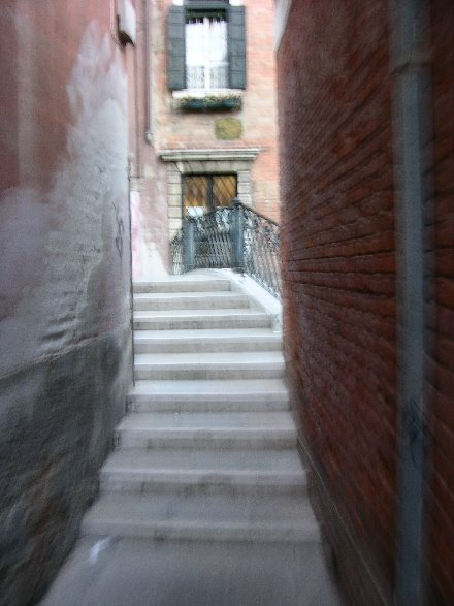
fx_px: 612
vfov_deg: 52.6
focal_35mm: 35
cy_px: 303
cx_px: 227
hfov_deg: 40.7
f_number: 2.8
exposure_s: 1/3.9
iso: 57
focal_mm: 8.9
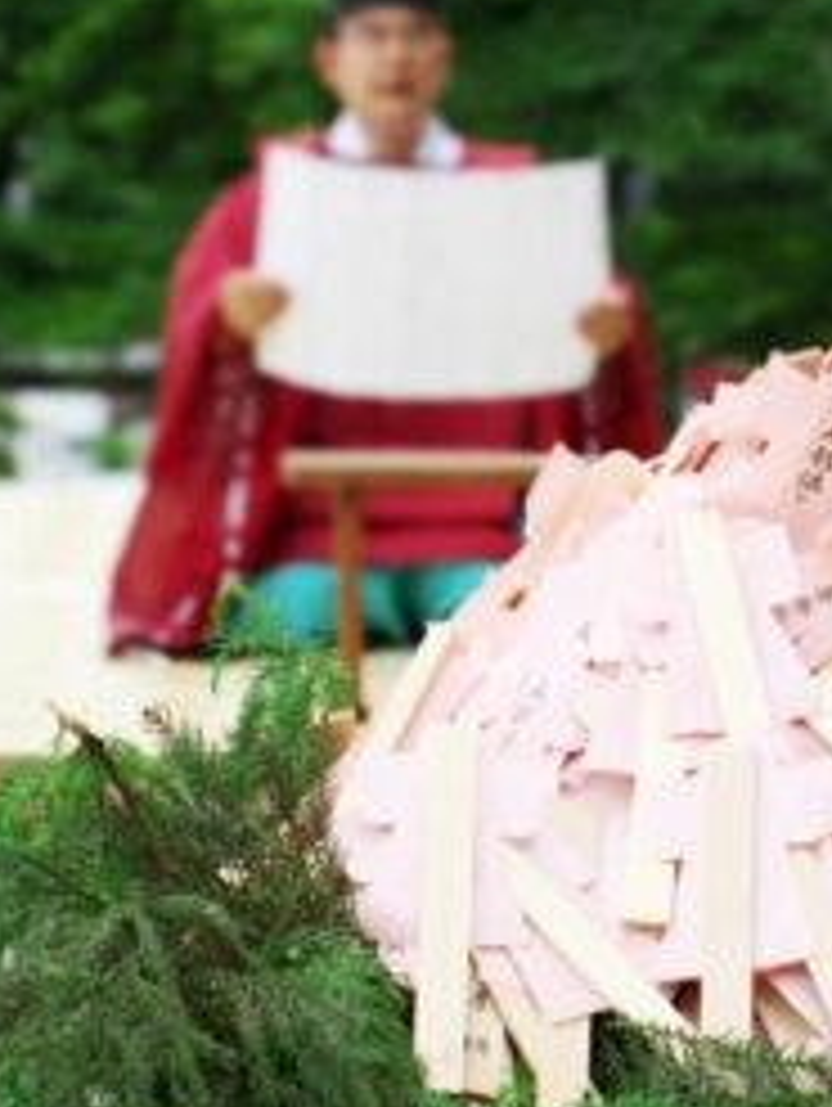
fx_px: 4671
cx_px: 814
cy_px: 538
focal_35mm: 146
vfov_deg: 13.5
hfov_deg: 10.1
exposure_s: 1/400
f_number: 4
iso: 200
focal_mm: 50
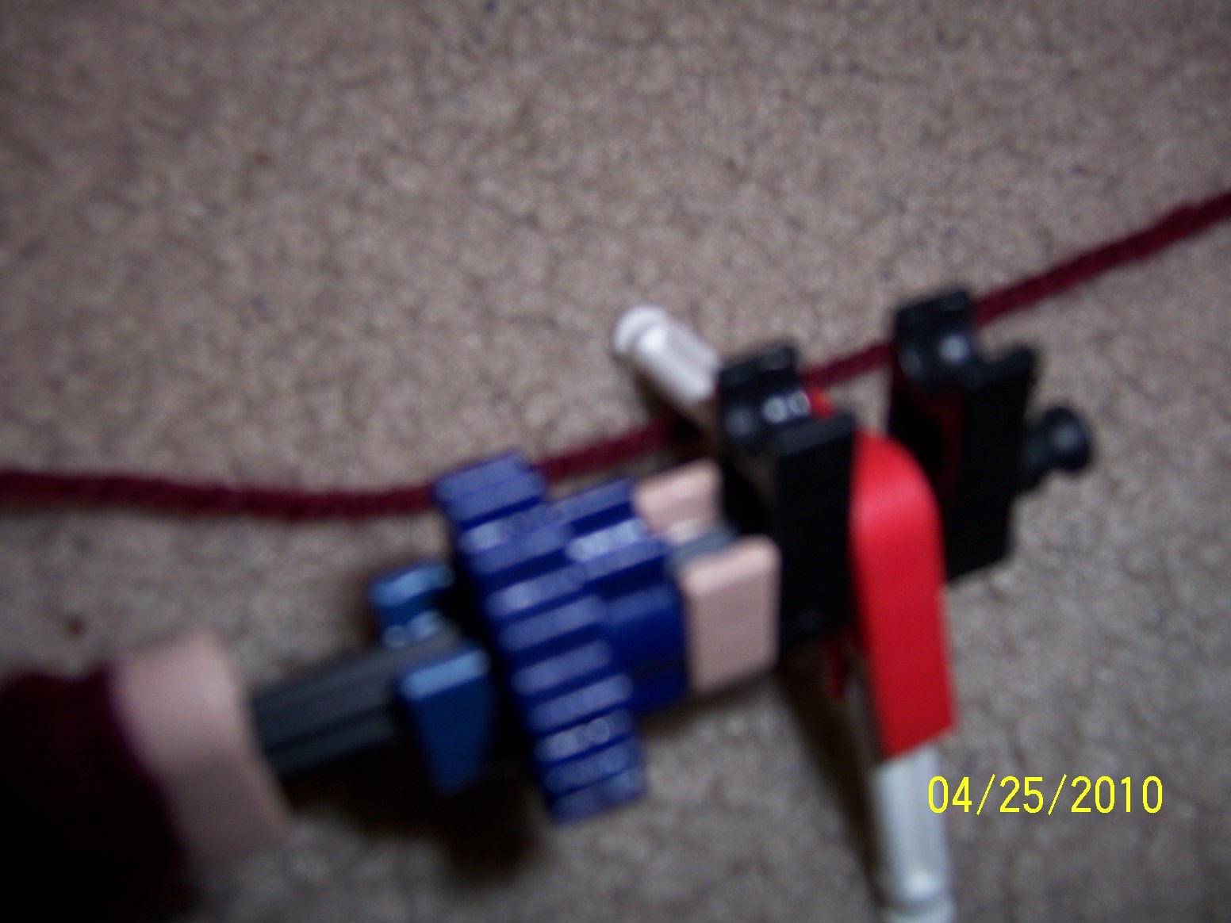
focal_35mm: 33
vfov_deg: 42.9
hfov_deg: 55.4
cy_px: 462
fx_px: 1174
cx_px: 616
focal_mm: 5.5
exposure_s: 1/60
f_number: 2.8
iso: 80
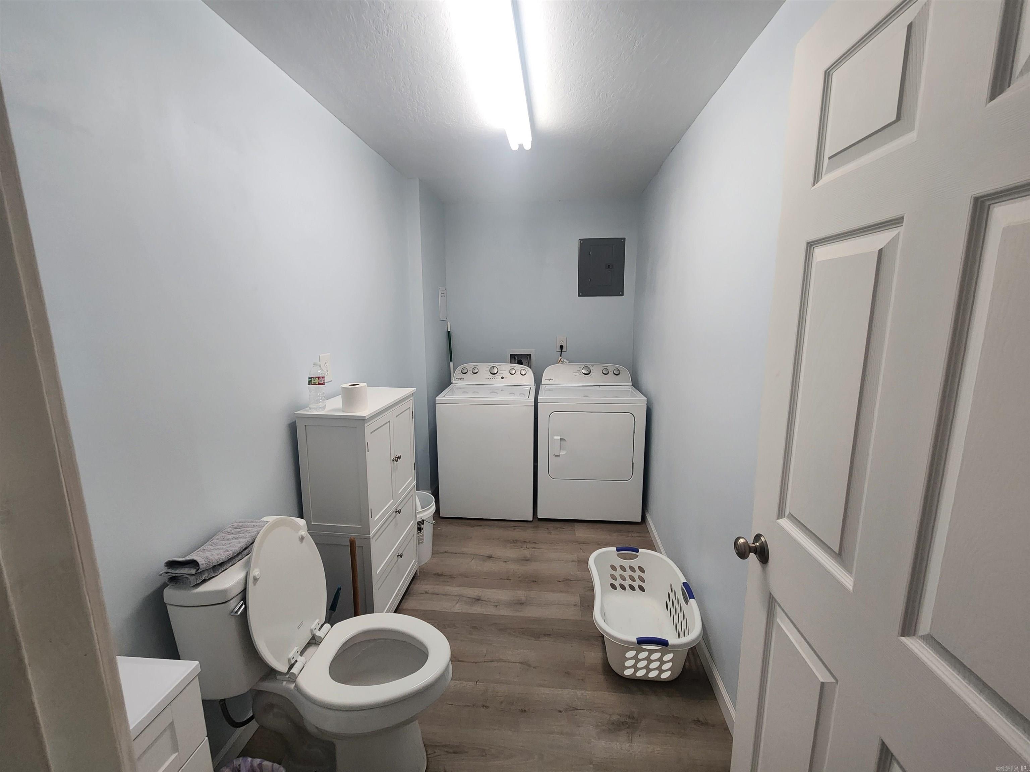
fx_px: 387
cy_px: 386
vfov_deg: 89.9
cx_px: 515
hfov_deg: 106.2
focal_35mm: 13
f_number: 2.2
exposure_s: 1/60
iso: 250
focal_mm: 2.2
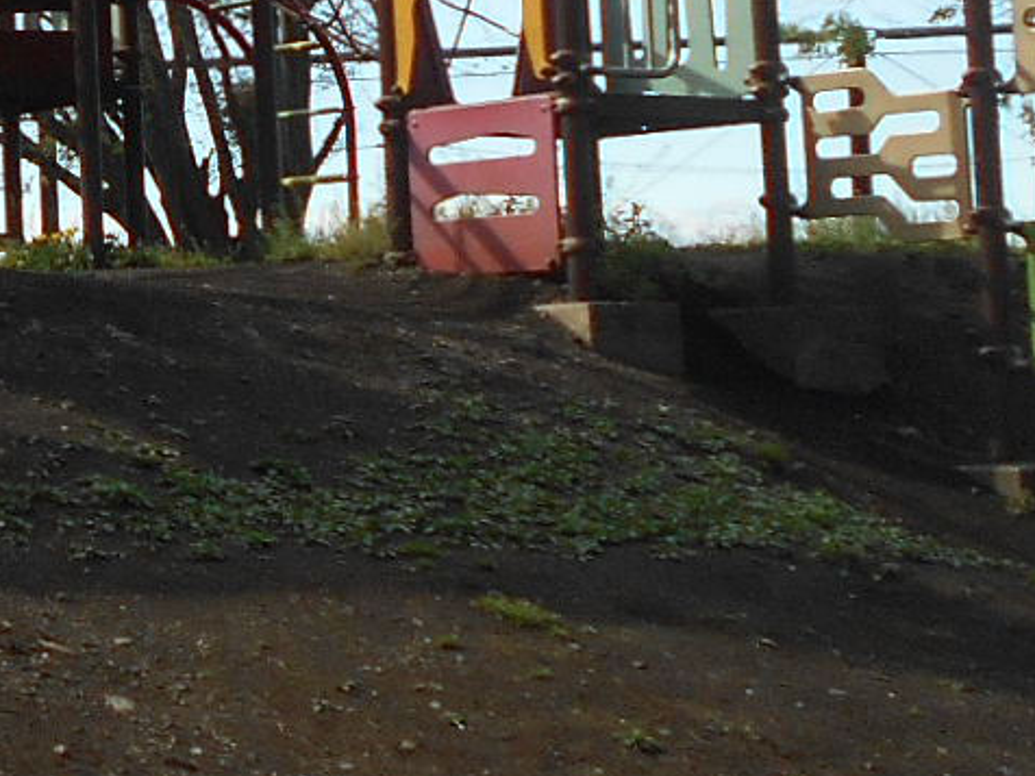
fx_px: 3708
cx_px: -715
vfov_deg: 11.7
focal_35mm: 124
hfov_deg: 14.4
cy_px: -104
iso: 80
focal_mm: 4.6
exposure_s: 1/640
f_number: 3.2
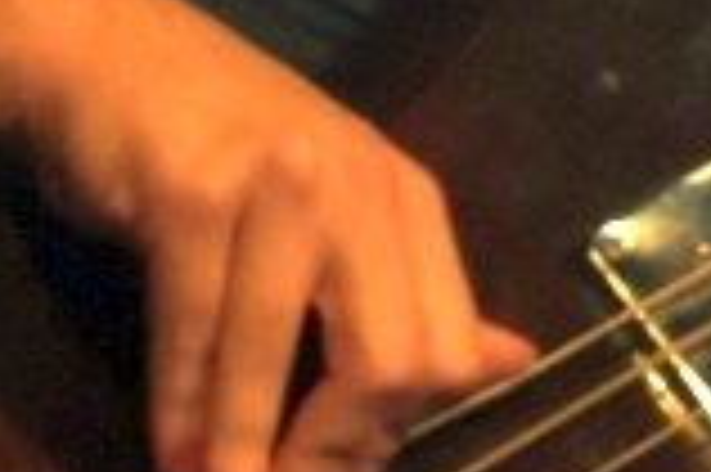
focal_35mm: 475
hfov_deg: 4.3
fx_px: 9371
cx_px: 1143
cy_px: -692
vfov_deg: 2.9
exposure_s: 1/60
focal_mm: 52
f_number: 5
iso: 4000
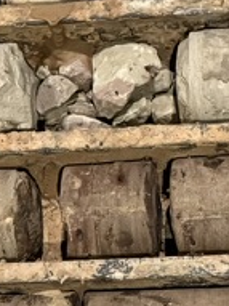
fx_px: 1139
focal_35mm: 129
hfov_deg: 11.4
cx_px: 207
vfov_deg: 13.4
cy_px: 582
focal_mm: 6.76
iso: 800
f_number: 1.78
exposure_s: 1/33
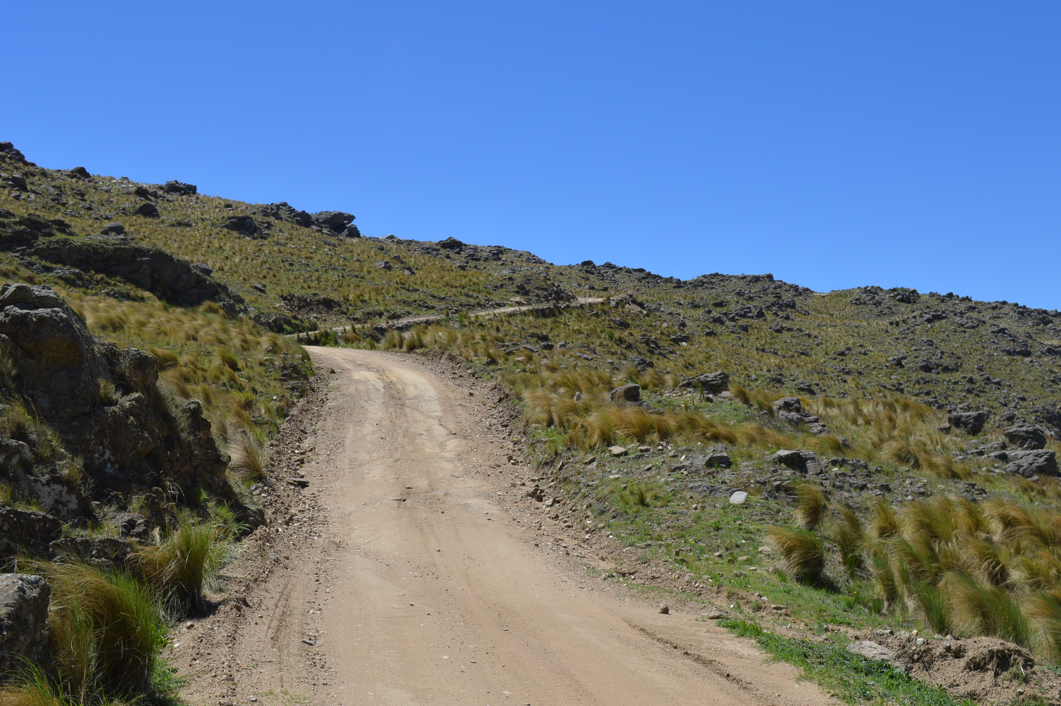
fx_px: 1413
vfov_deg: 28.0
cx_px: 530
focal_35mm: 48
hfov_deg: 41.1
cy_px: 353
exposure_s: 1/250
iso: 100
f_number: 8
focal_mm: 32
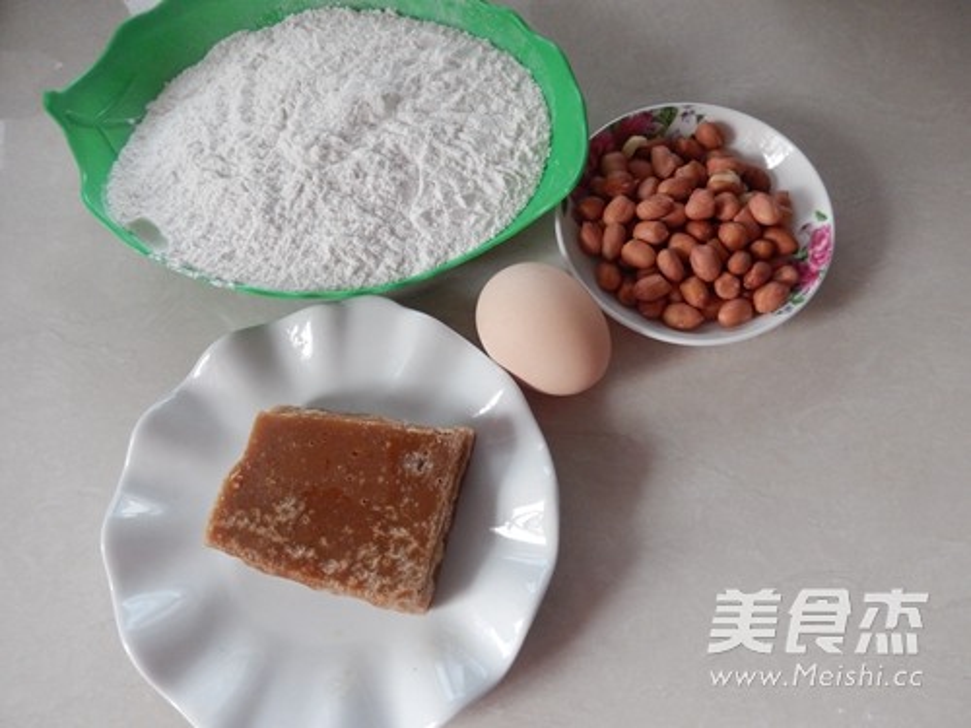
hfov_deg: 69.4
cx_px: 486
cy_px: 364
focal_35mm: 25
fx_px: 701
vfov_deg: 54.9
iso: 400
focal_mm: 4.5
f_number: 3.4
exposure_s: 1/40
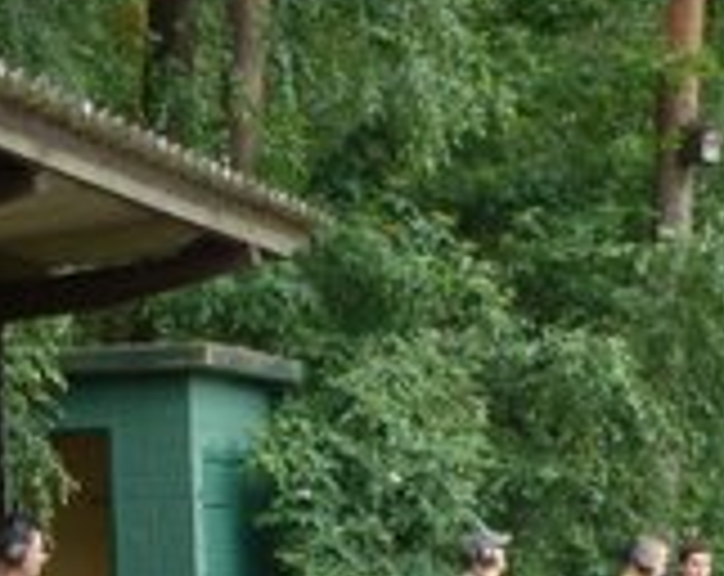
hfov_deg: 13.5
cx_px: 382
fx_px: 3057
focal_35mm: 143
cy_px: 742
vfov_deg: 10.5
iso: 100
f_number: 4.1
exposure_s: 1/80
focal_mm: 8.7
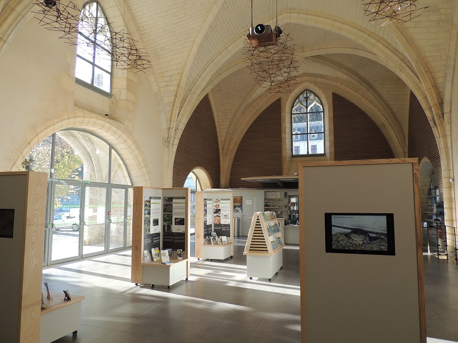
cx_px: 229
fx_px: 318
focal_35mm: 24
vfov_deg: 56.8
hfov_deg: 71.6
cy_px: 172
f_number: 3.3
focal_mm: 4.3
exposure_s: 1/80
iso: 100
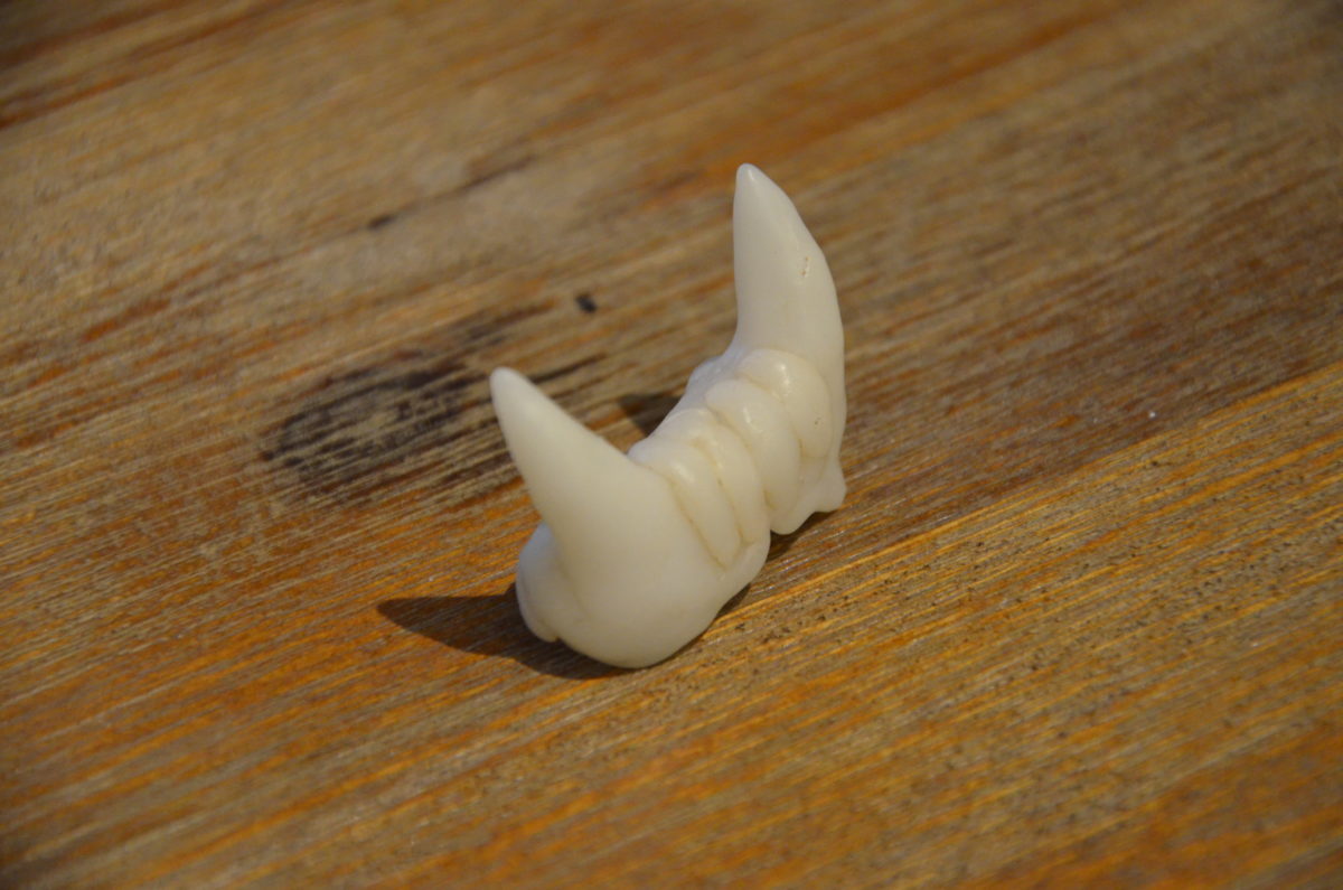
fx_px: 5864
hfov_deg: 13.1
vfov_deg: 8.7
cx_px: 672
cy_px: 445
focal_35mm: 158
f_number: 5.6
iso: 2800
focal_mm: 105
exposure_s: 1/30
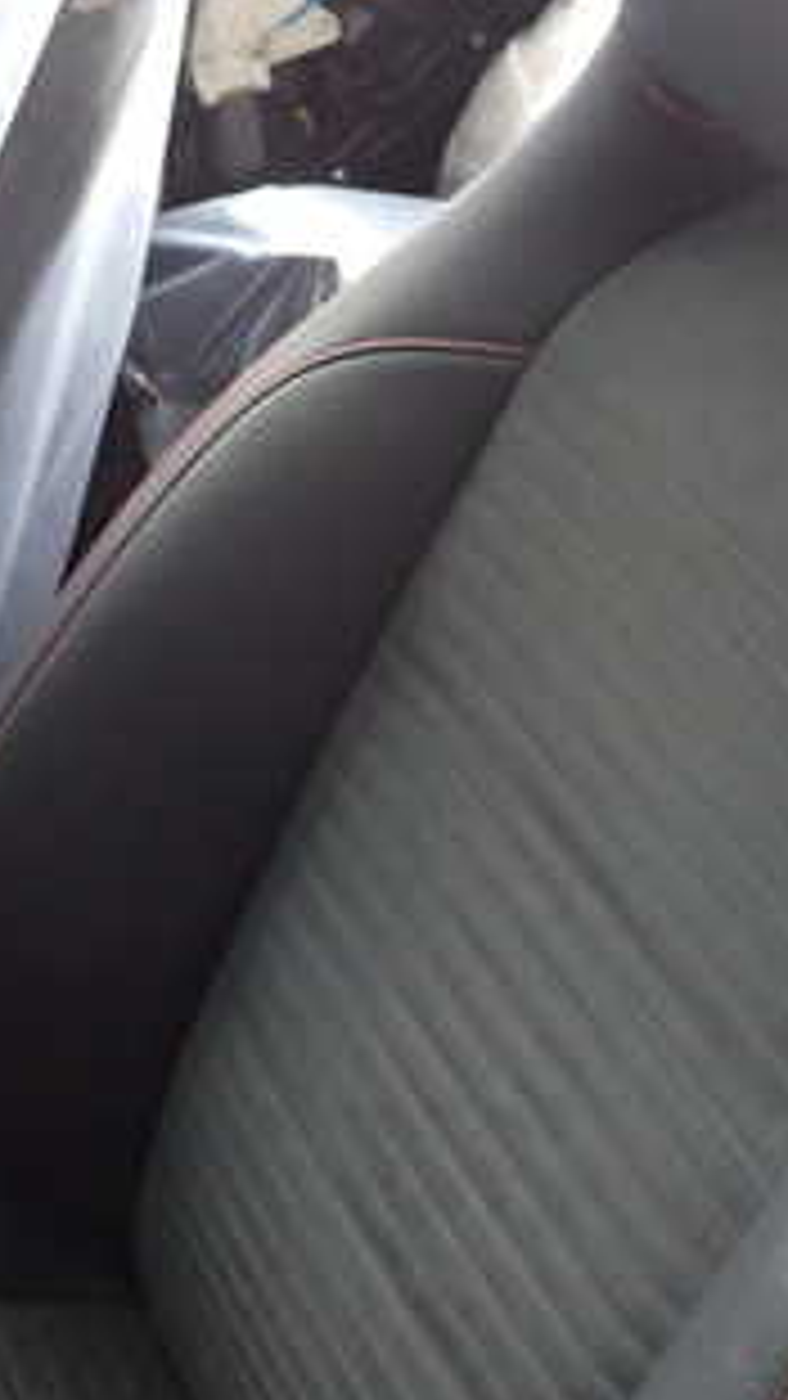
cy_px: 414
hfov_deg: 18.9
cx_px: 648
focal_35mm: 63
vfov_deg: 32.9
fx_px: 2340
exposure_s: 1/30
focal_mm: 5.4
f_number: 2.3
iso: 400
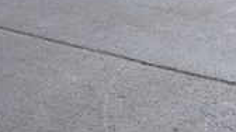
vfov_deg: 9.6
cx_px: -211
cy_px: -102
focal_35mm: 120
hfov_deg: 15.1
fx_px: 750
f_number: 8
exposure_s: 1/250
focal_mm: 20
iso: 100
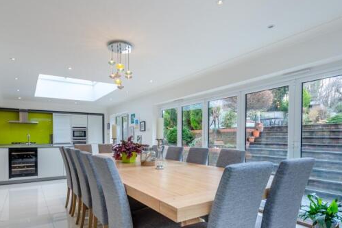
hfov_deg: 79.3
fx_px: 206
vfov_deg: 57.9
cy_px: 126
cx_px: 157
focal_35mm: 22
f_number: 8
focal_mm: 11
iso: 100
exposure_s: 1/60
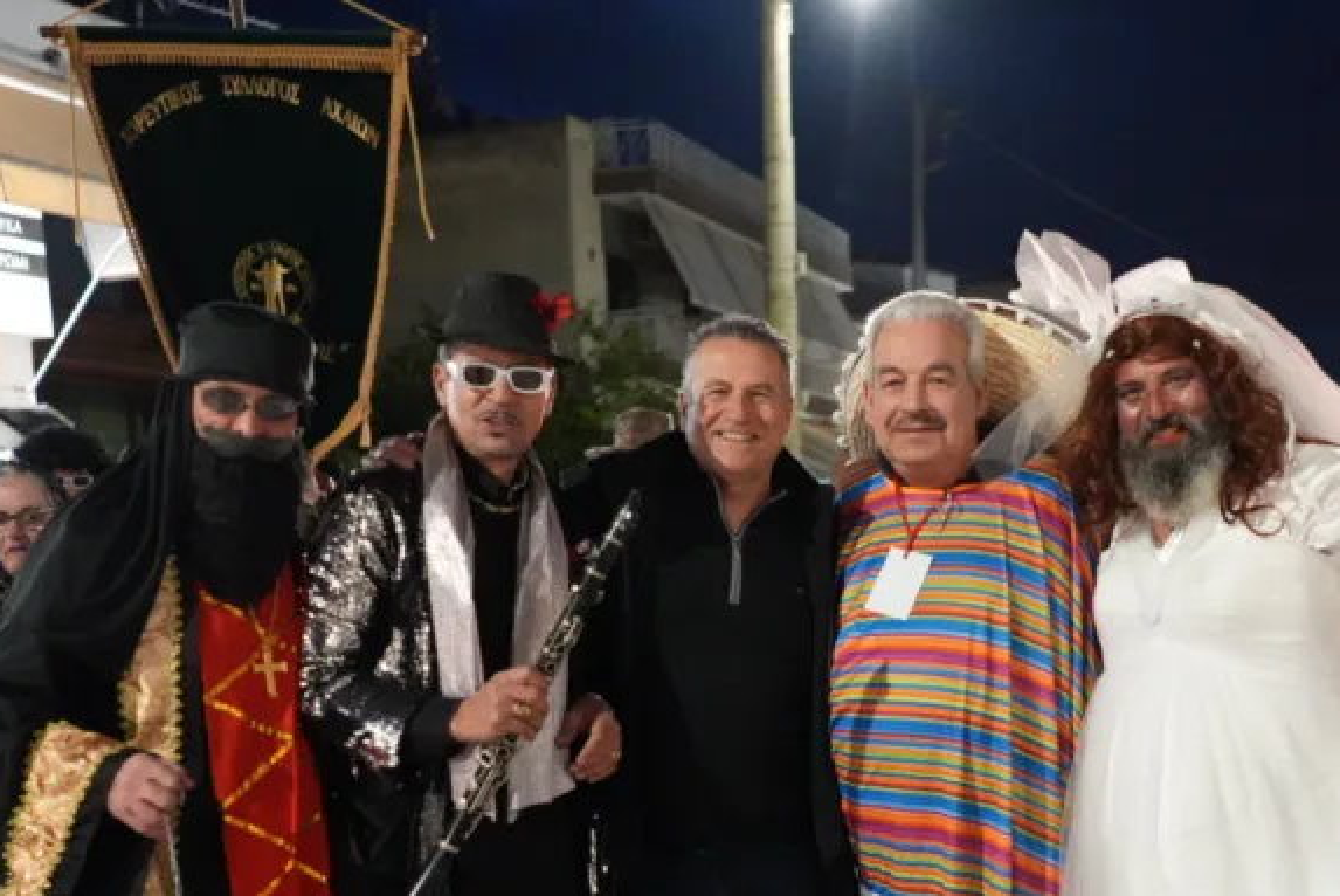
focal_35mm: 50
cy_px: 763
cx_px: 816
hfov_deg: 39.4
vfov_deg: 26.4
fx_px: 1862
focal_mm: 28
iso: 10000
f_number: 2.2
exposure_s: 1/160
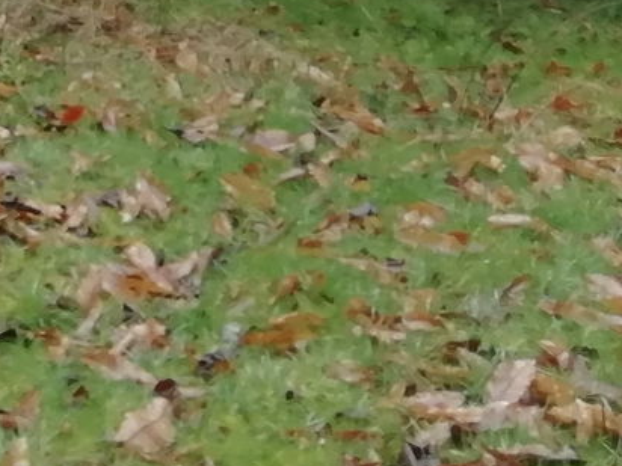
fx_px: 1815
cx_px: -488
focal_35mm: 101
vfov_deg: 13.5
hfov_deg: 16.4
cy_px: -309
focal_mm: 3.46
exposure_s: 1/50
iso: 64
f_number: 2.2
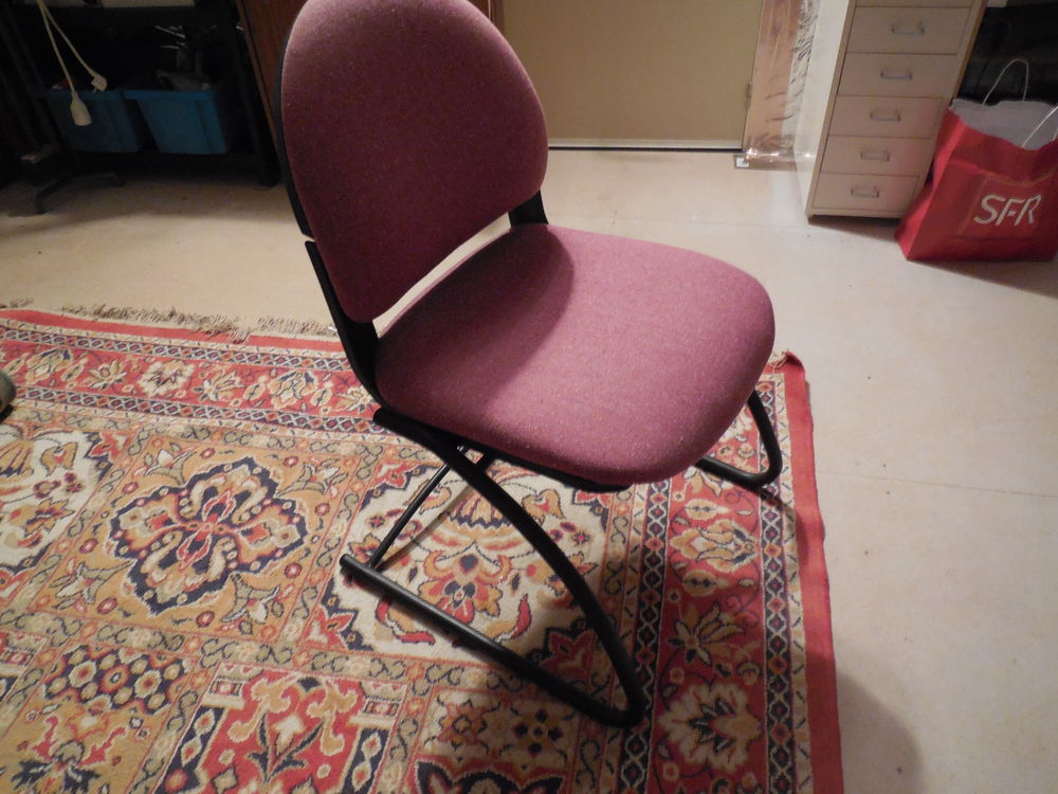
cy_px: 397
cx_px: 529
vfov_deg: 54.9
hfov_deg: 69.4
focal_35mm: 25
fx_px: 764
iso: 800
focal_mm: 4.5
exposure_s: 1/4
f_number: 3.1
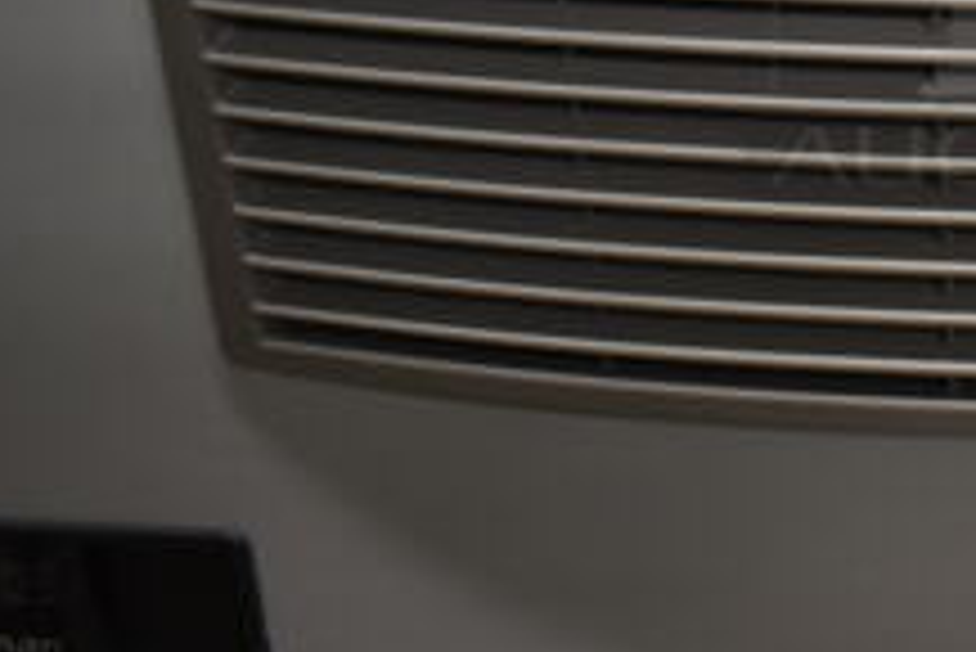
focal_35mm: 76
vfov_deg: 17.5
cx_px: 1246
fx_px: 2062
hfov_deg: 23.7
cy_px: -36
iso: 640
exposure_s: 1/30
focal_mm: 18
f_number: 3.5
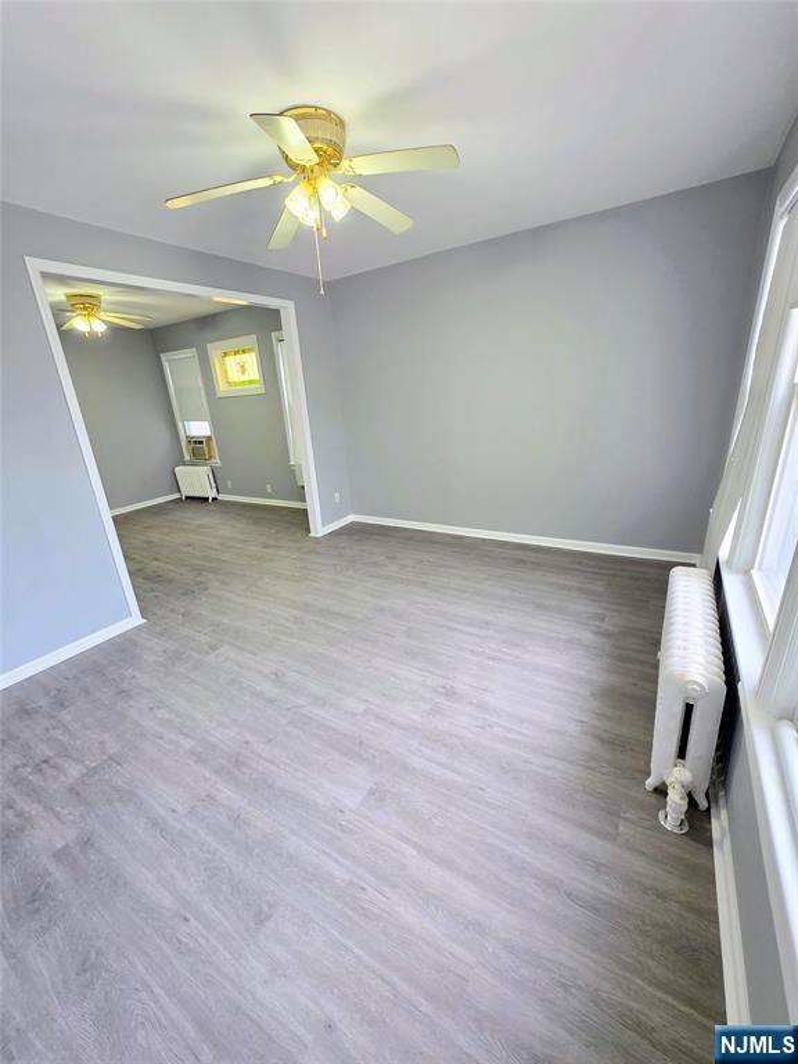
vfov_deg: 106.2
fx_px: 400
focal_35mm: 13
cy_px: 532
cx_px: 399
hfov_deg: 89.9
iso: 125
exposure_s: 1/120
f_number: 1.9
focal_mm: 2.2
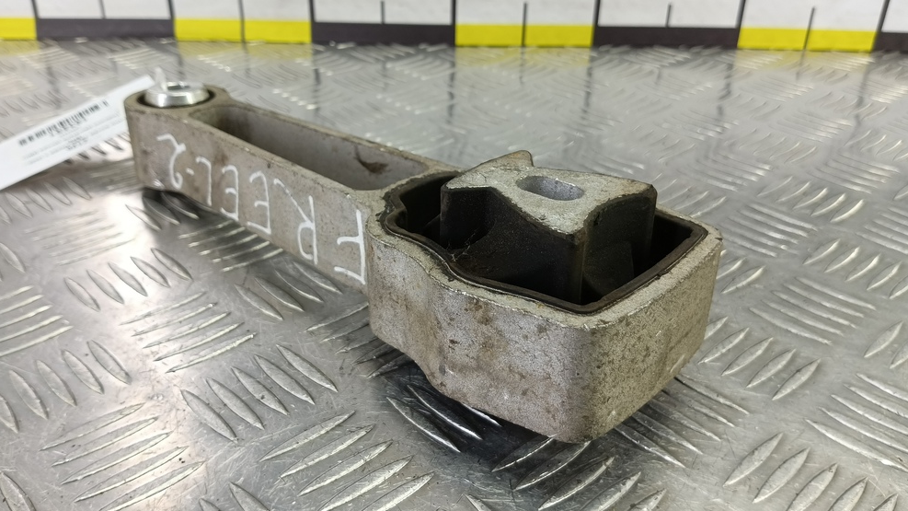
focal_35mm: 26
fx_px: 626
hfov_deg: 71.9
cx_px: 445
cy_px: 250
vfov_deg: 44.4
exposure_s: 1/50
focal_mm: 4.11
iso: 144
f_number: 1.6
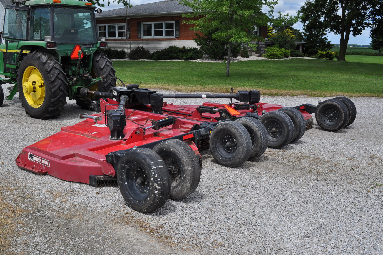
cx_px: 192
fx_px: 383
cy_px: 128
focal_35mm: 36
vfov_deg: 36.8
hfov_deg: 53.2
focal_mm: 24
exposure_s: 1/400
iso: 200
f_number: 10
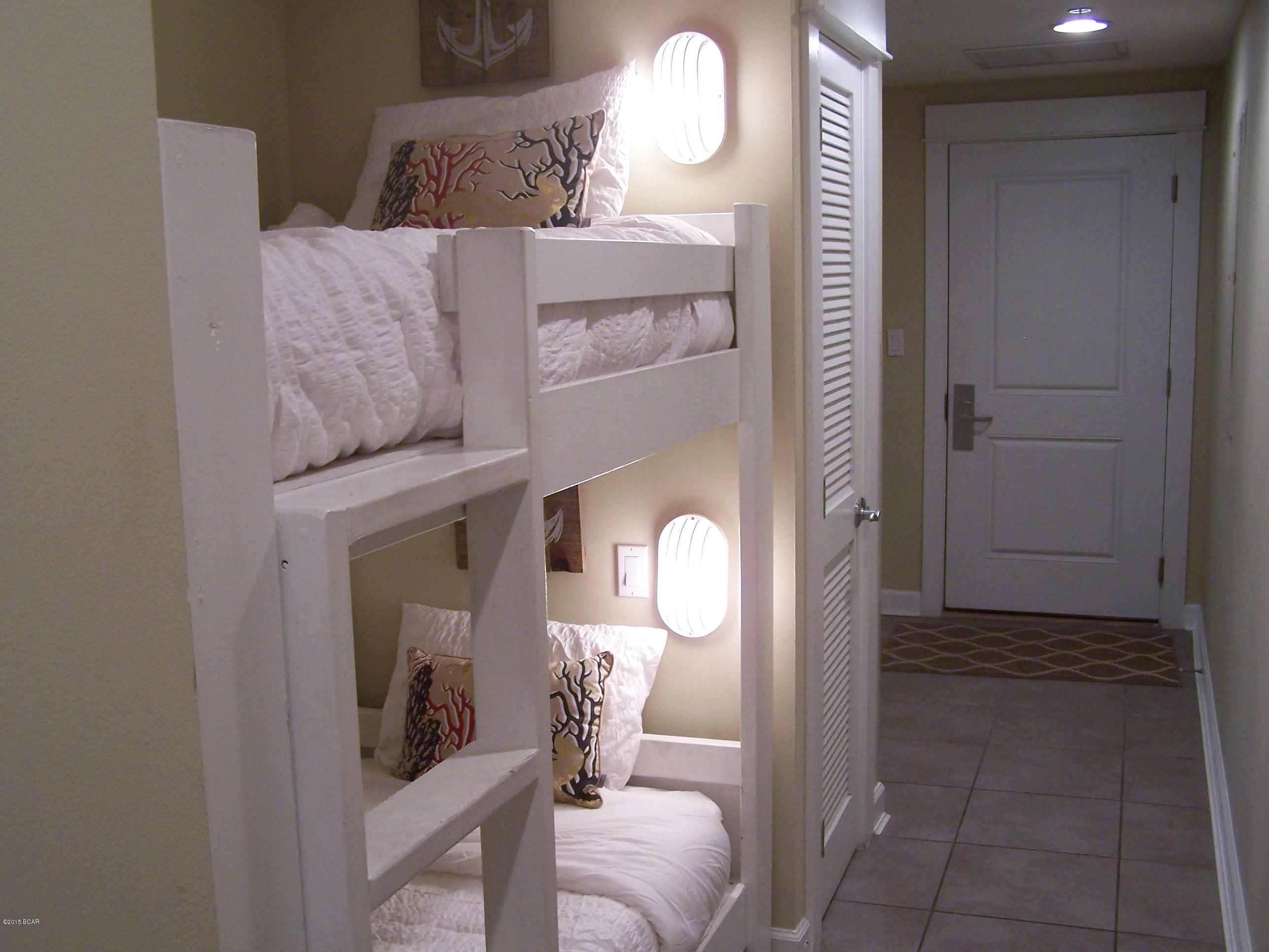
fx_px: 1393
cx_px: 634
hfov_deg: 49.0
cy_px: 476
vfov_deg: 37.7
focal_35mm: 38
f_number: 2.8
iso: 140
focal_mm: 6.3
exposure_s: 1/25
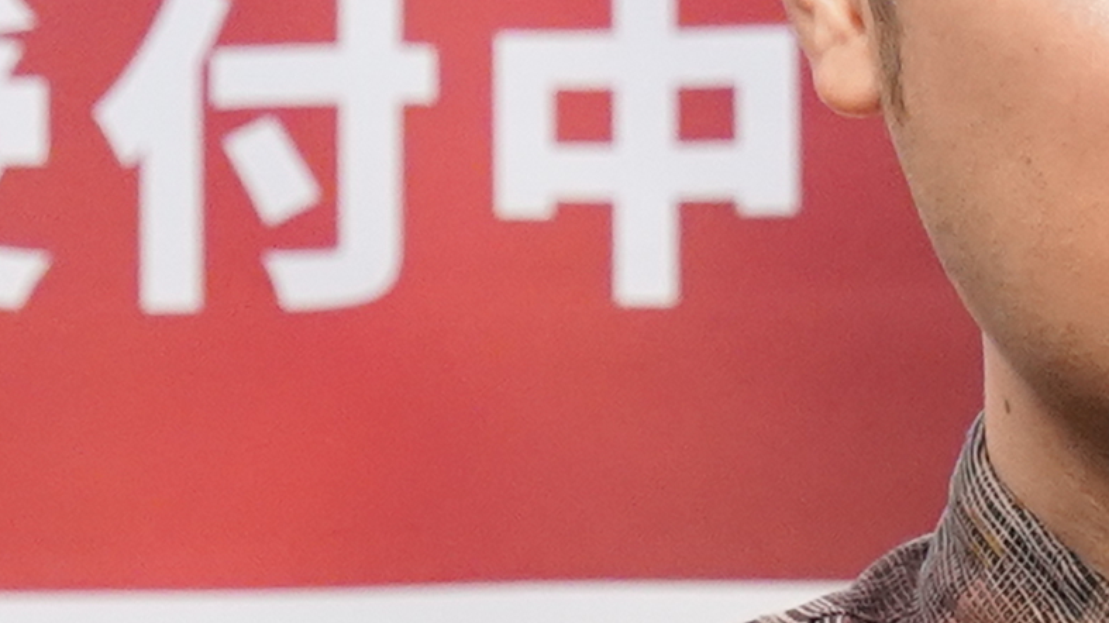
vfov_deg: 1.5
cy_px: 426
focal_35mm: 823
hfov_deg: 2.6
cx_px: 779
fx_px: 24192
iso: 5000
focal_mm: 105
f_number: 6.3
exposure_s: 1/160
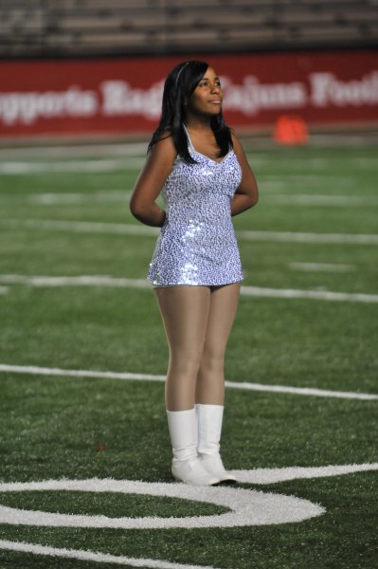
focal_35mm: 300
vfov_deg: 6.9
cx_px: 189
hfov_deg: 4.6
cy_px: 284
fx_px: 4733
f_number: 2.8
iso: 800
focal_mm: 200
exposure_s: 1/400
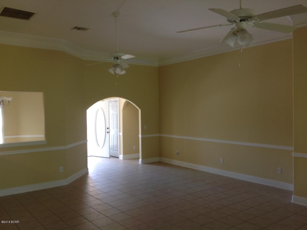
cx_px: 154
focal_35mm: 35
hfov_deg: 52.7
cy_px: 115
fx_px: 310
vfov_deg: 40.6
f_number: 2.4
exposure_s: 1/20
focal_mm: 4.28
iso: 50
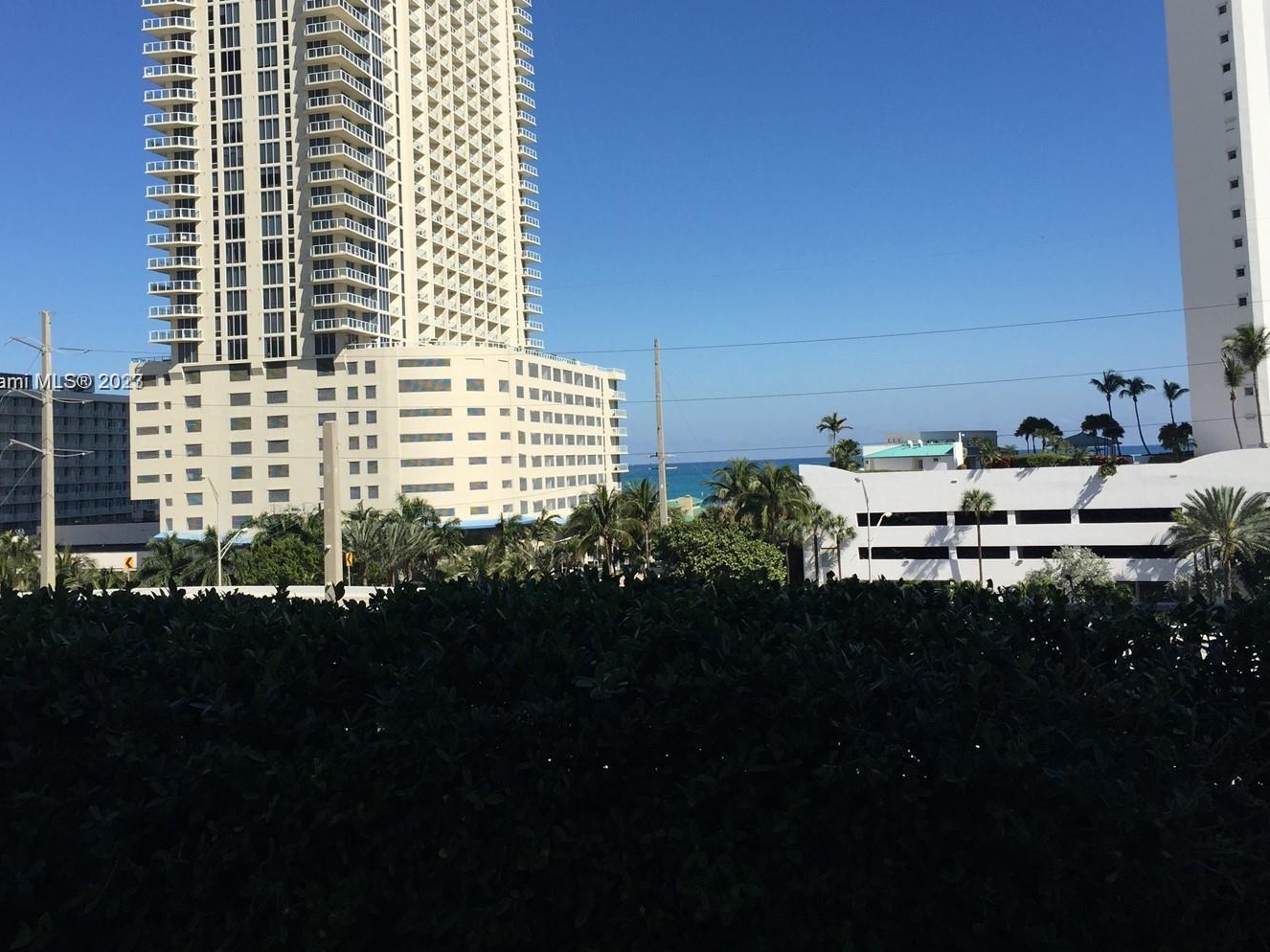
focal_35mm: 35
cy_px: 383
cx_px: 603
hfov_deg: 52.6
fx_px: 1284
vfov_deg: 40.5
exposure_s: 1/3049
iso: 32
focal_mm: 4.15
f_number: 2.2
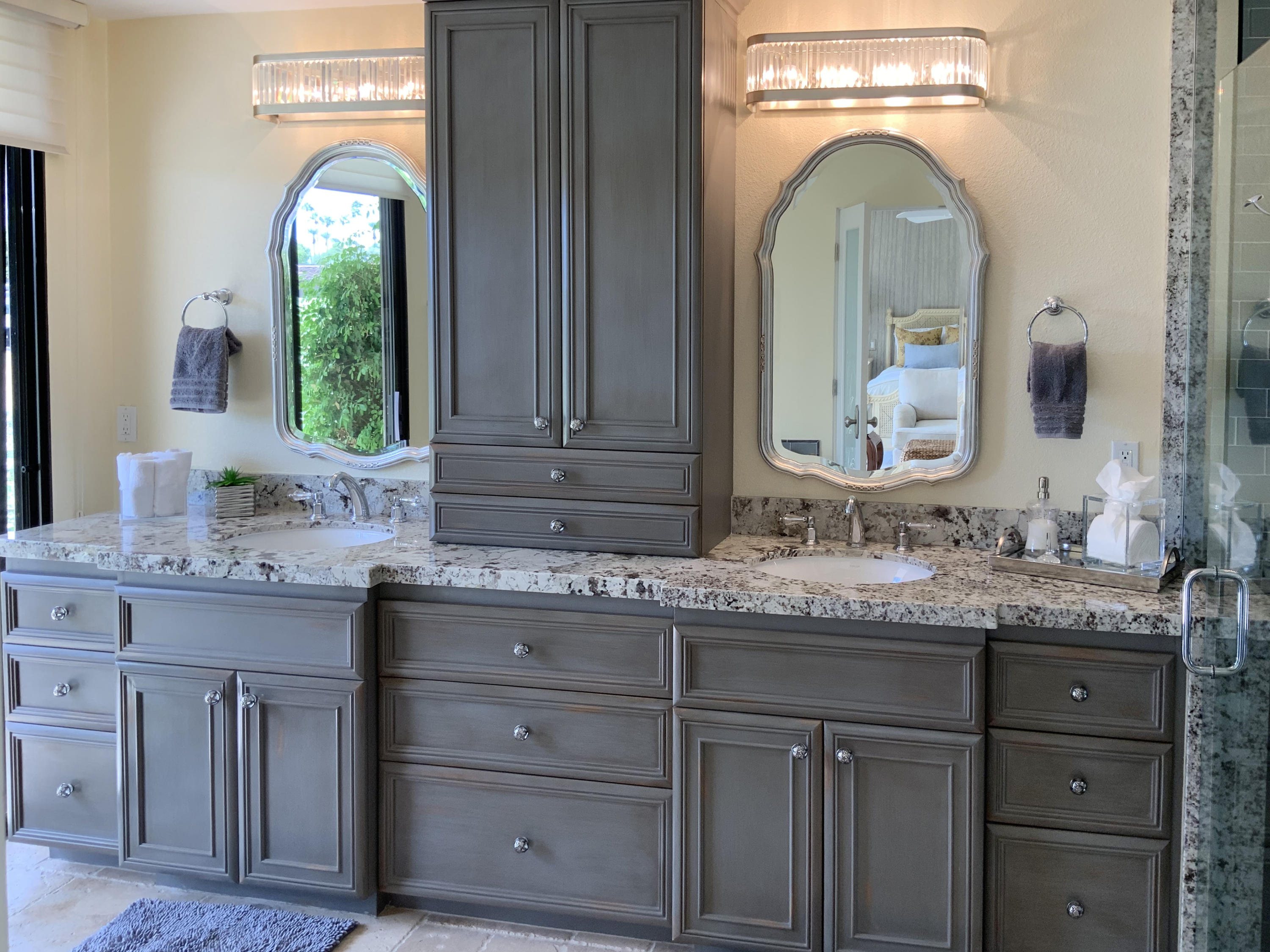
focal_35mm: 29
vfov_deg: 48.2
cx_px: 635
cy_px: 476
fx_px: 1064
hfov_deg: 61.7
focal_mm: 3
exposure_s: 1/120
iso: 50
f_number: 1.8
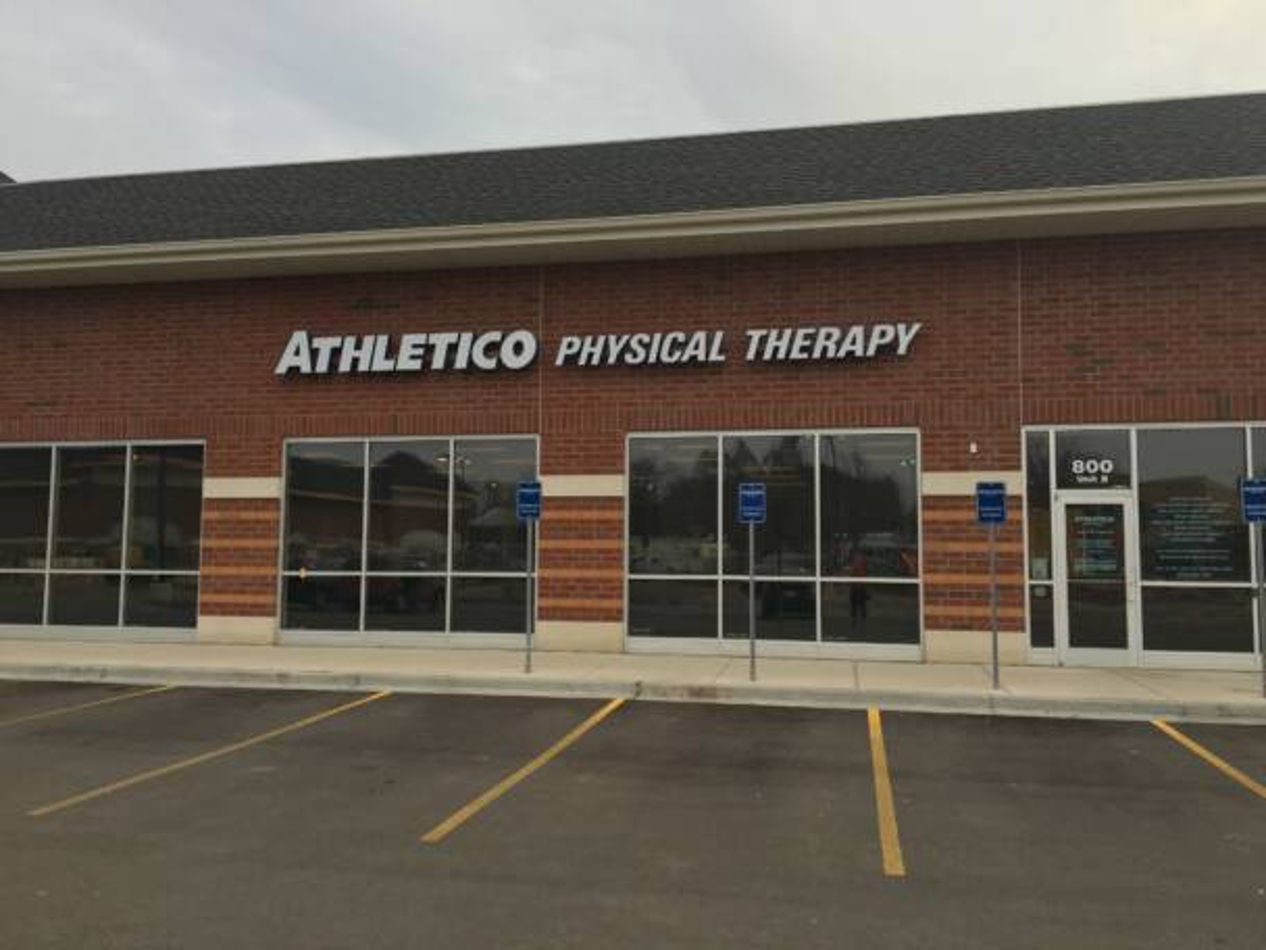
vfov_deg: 48.2
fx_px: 1061
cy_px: 475
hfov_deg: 61.7
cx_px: 633
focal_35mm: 29
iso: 25
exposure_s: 1/120
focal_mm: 4.15
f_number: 2.2
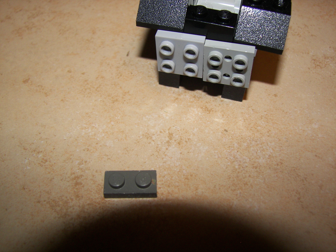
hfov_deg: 51.4
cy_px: 126
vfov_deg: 39.7
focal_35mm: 36
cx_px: 168
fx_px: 349
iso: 100
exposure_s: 1/30
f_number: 2.8
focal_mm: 6
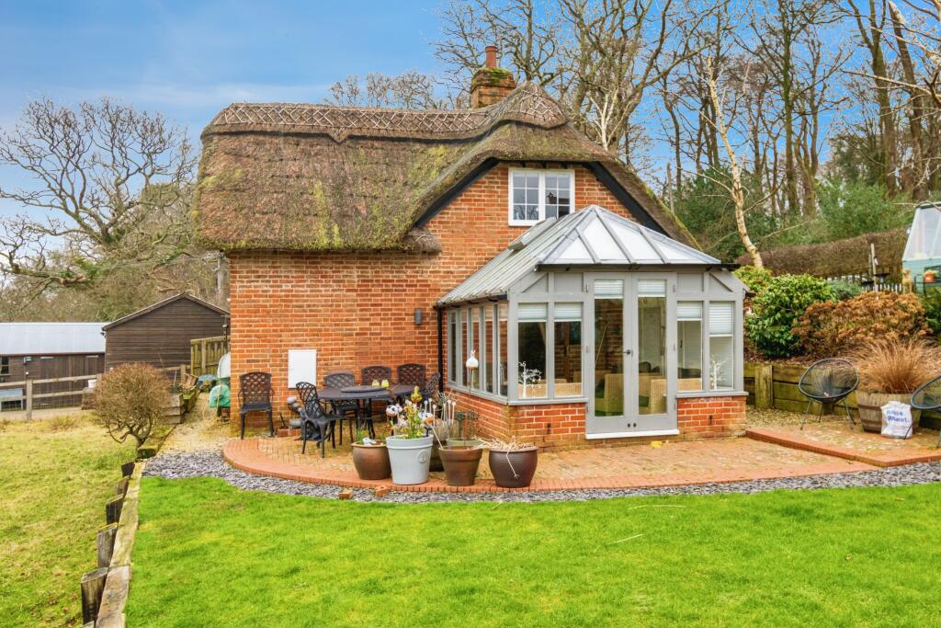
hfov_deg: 61.9
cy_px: 314
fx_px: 784
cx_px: 470
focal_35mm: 30
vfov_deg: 43.6
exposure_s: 1/80
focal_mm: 20
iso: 400
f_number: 7.1
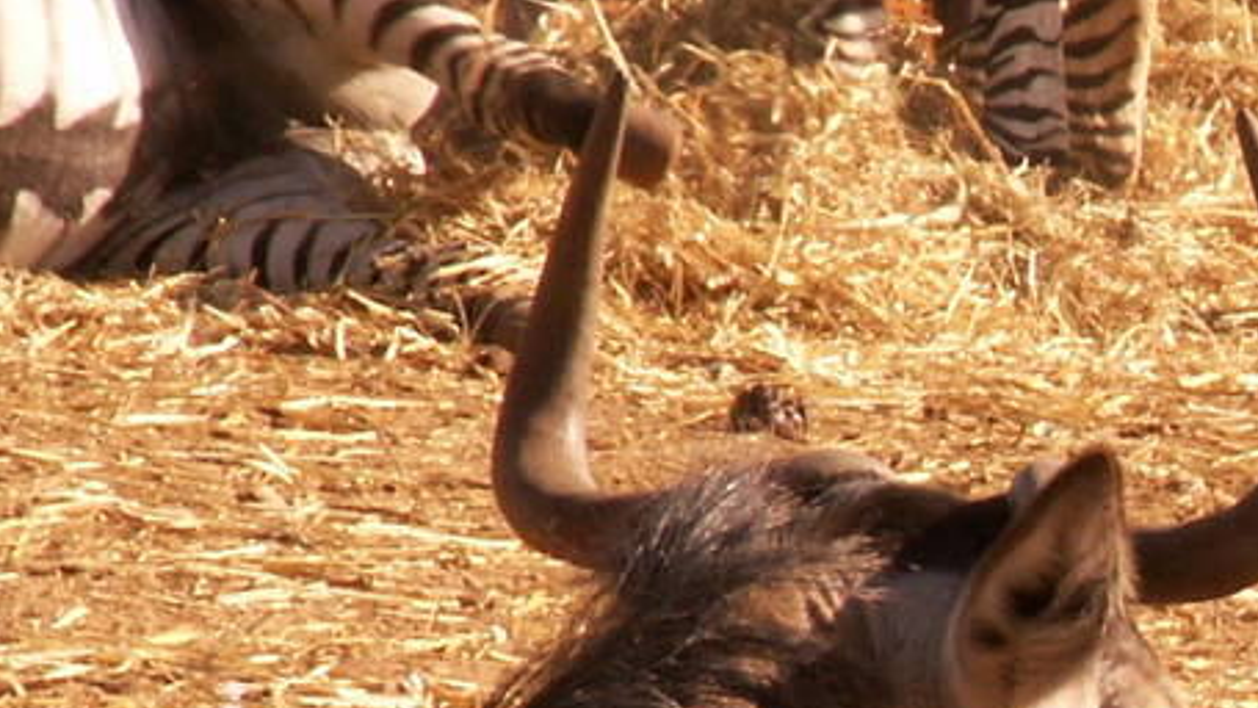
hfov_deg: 3.3
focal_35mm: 655
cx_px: 2076
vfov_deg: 1.9
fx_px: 21850
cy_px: 1170
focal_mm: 28.03
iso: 50
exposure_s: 1/100
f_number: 8
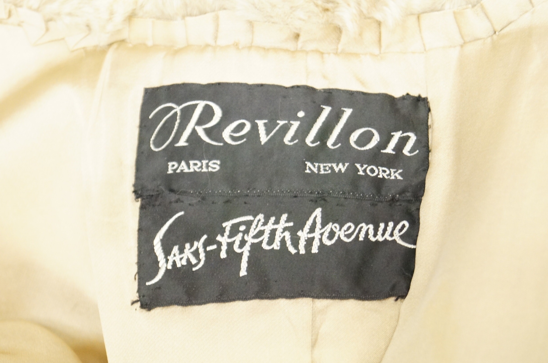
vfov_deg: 16.5
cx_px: 274
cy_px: 182
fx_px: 1254
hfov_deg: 24.7
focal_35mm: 82
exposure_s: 1/30
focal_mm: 55
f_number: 5.6
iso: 3200
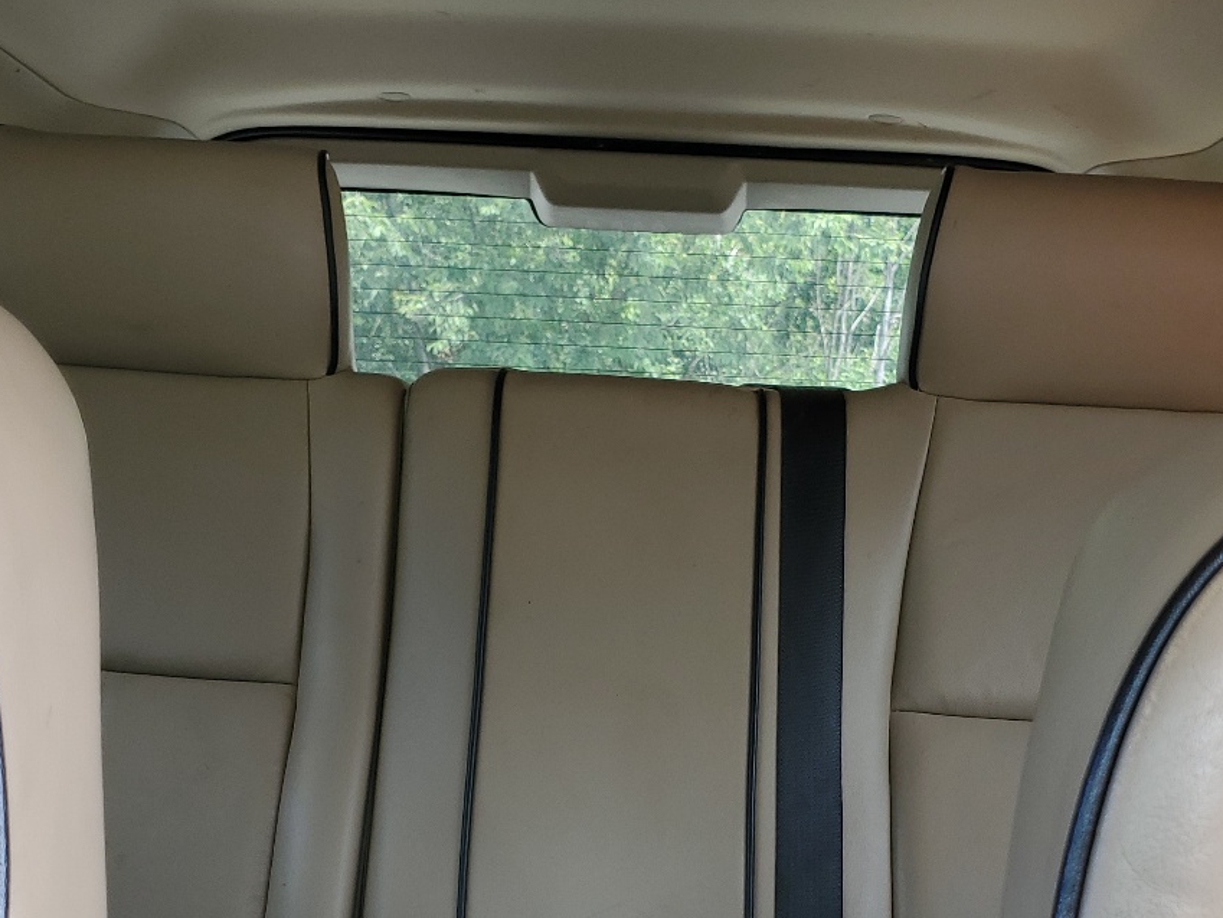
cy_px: 738
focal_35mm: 49
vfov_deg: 29.0
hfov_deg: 38.8
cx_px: 683
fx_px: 1731
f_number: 1.5
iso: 51
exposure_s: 1/120
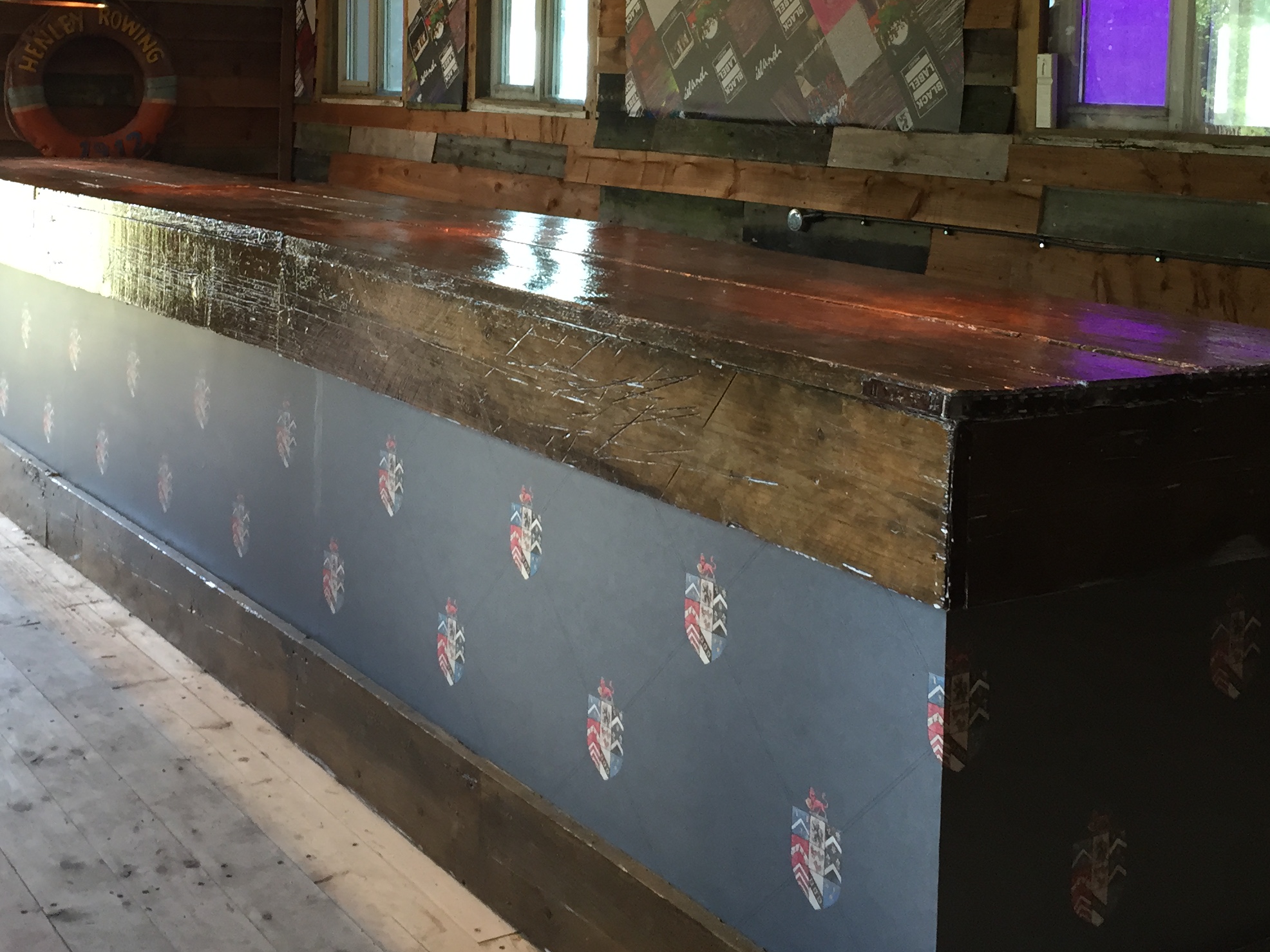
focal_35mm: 48
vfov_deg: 29.6
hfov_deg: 39.6
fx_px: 1761
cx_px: 608
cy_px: 197
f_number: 2.2
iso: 64
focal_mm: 4.15
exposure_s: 1/30
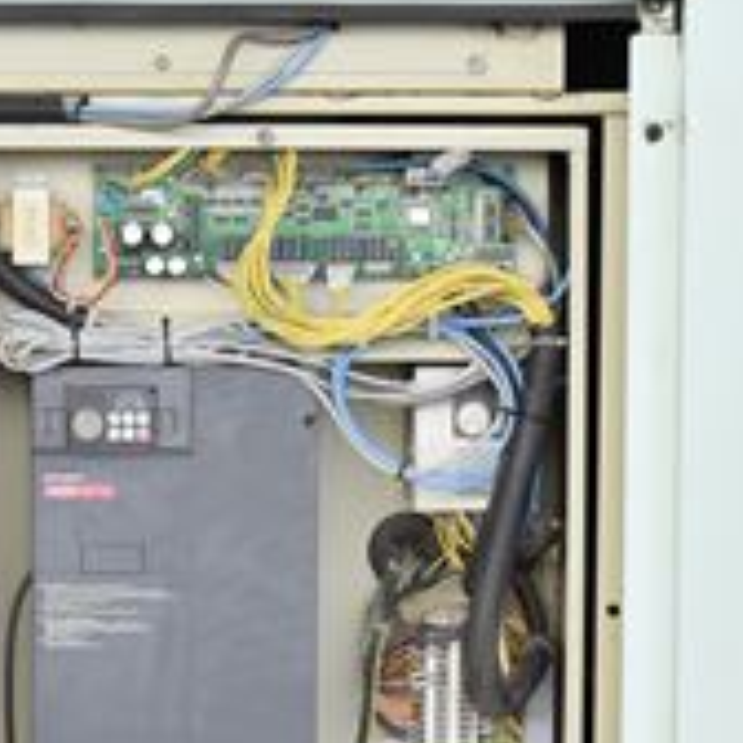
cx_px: -31
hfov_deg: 8.3
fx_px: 5082
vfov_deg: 8.3
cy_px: 672
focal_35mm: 209
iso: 1250
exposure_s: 1/400
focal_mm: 55
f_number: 6.3
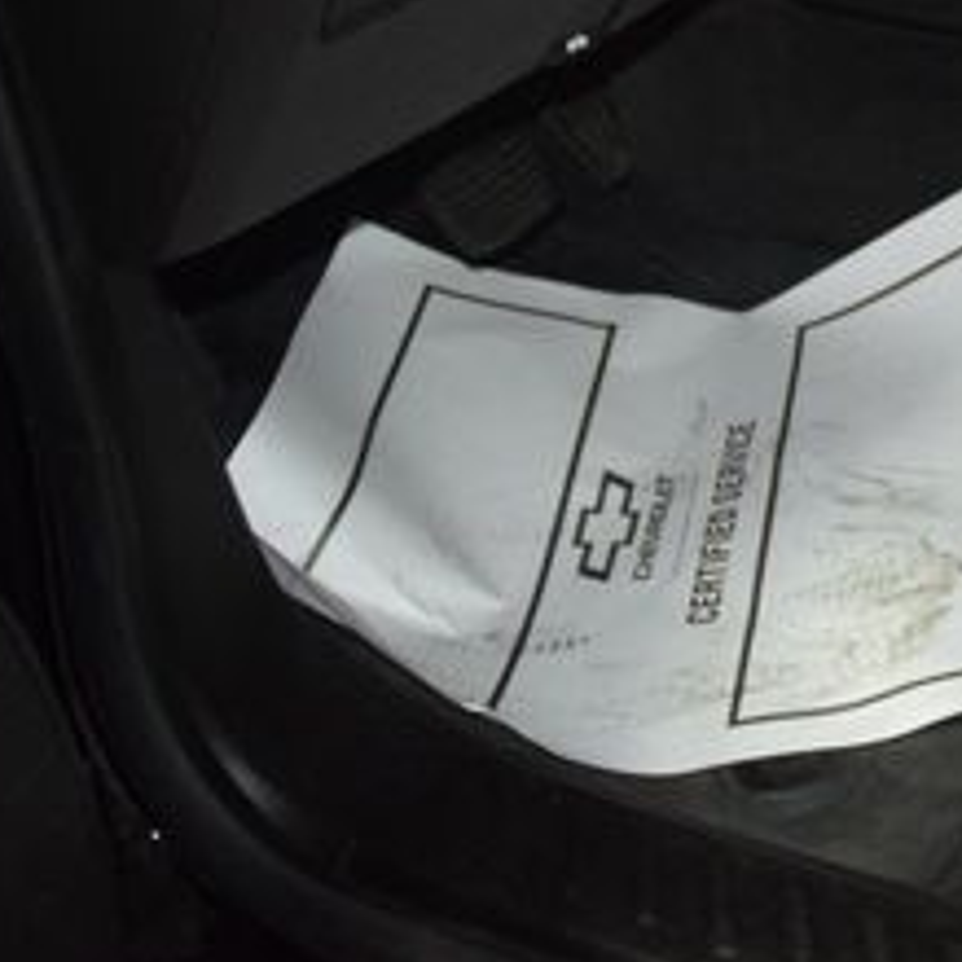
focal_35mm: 67
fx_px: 2107
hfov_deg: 22.3
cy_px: 55
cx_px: 1340
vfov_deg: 24.8
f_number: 3.5
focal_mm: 18
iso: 2000
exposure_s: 1/100
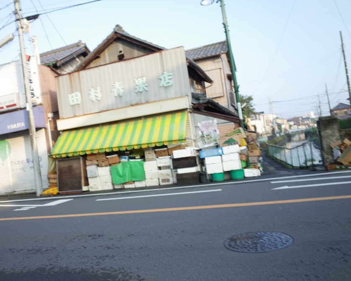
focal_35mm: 32
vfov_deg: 45.8
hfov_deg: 55.4
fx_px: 332
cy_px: 140
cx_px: 148
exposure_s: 1/250
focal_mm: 18.3
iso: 100
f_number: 2.8
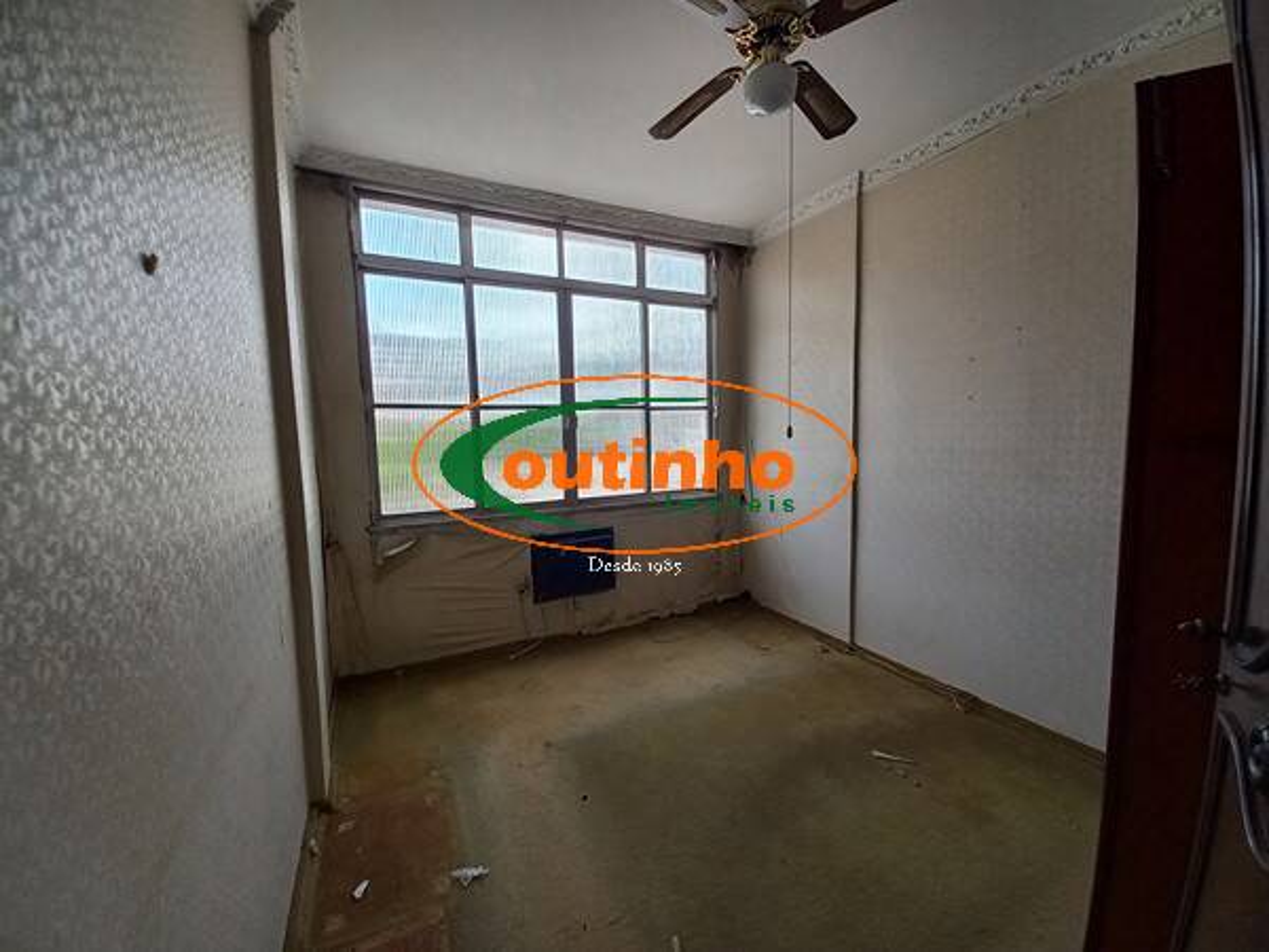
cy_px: 476
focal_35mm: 13
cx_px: 634
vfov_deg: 89.9
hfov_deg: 106.2
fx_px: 477
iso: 40
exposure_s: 1/276
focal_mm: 1.42
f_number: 2.2
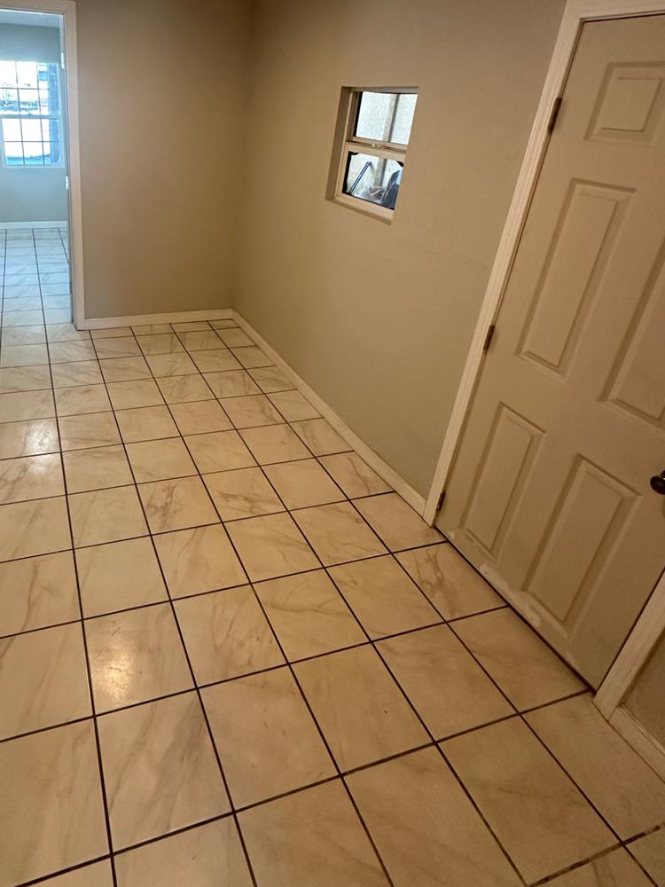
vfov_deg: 76.9
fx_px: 538
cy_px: 309
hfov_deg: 60.8
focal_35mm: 21
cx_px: 187
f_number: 2.2
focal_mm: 2.22
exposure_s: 1/120
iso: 250
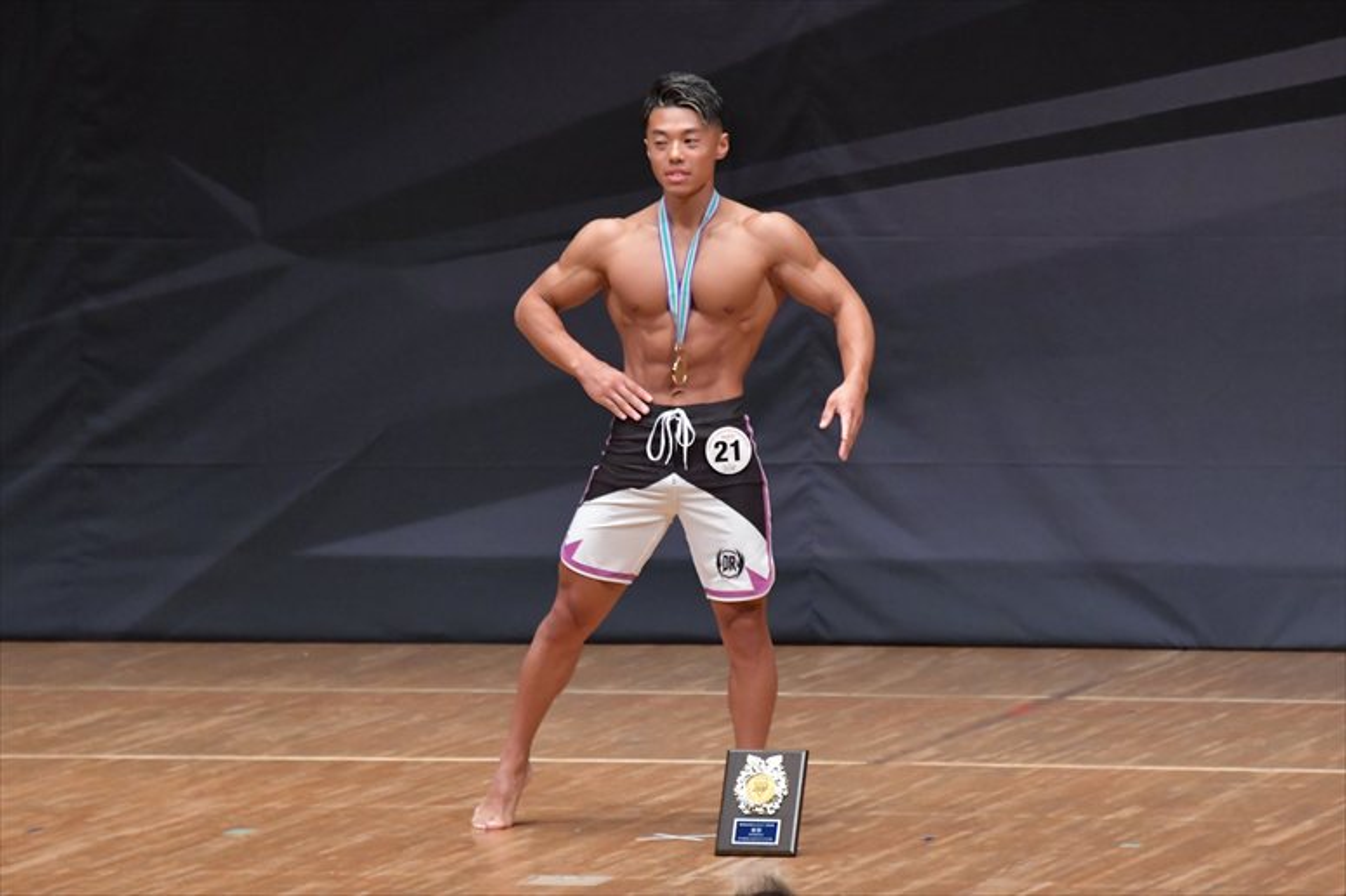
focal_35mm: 300
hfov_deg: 6.9
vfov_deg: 4.6
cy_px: 448
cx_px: 673
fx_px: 11211
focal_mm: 200
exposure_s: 1/400
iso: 6400
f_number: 5.6
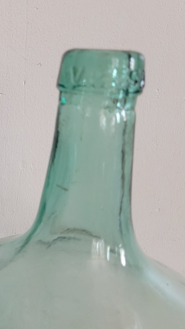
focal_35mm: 47
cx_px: -70
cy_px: 151
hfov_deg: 22.2
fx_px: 410
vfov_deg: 43.7
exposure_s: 1/100
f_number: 1.8
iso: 320
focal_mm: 5.4
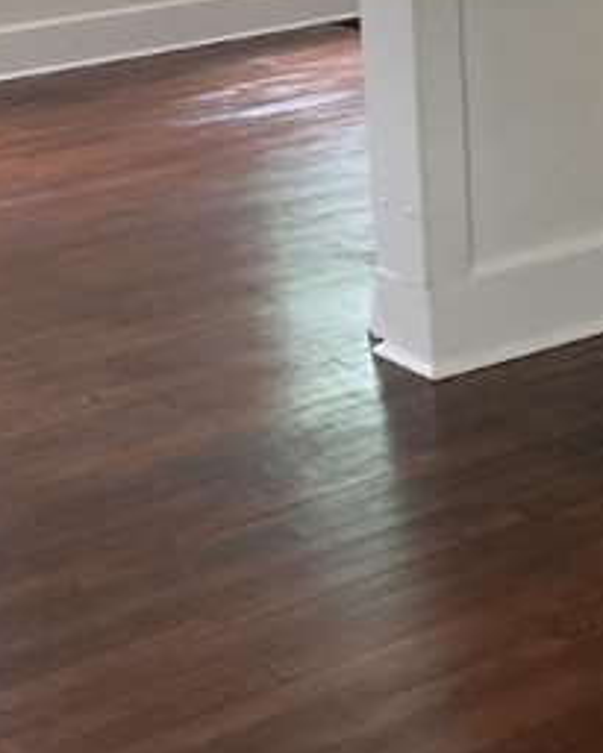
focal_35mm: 85
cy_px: 9
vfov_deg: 21.7
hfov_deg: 18.1
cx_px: 294
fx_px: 1895
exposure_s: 1/50
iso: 200
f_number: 1.8
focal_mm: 3
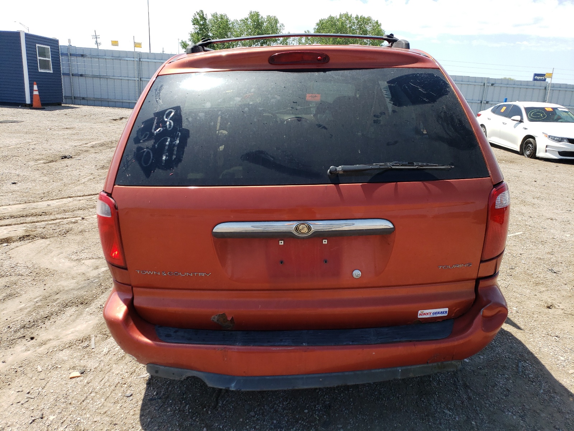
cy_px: 216
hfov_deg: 67.3
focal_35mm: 26
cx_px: 287
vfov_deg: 53.1
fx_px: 431
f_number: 1.5
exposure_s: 1/2000
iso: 50
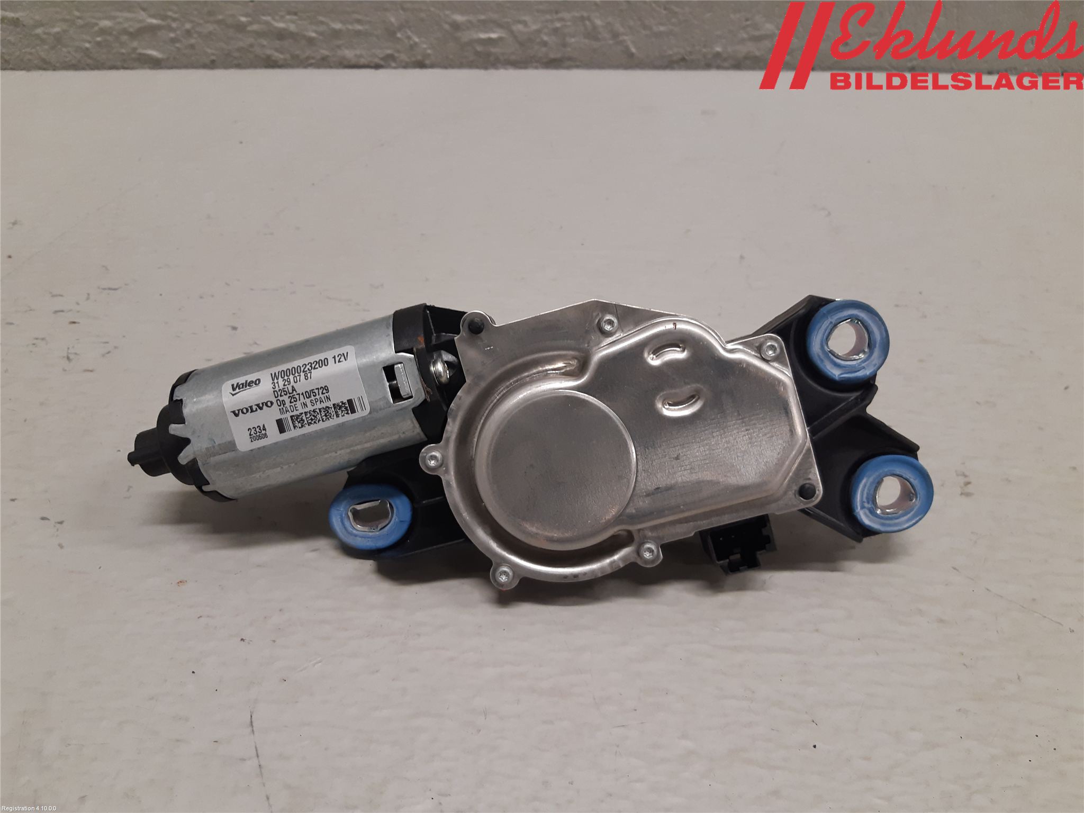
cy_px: 406
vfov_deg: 53.1
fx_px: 814
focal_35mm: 26
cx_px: 542
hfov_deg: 67.3
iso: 125
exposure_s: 1/50
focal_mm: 3.93
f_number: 1.7
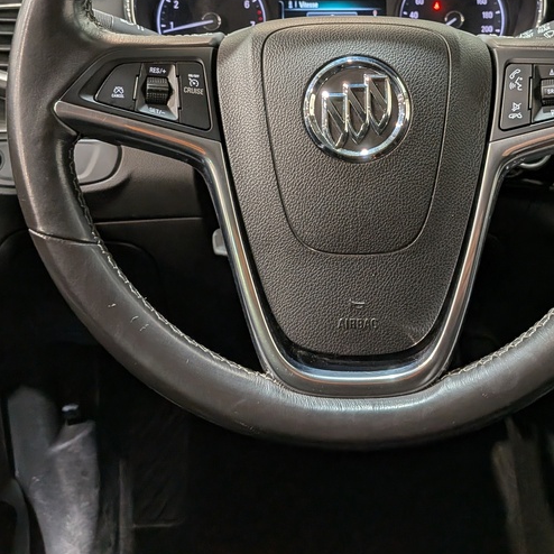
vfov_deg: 37.3
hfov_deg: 38.0
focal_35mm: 44
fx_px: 797
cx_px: 357
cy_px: 129
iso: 53
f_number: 1.7
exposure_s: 1/33.3
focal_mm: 4.53
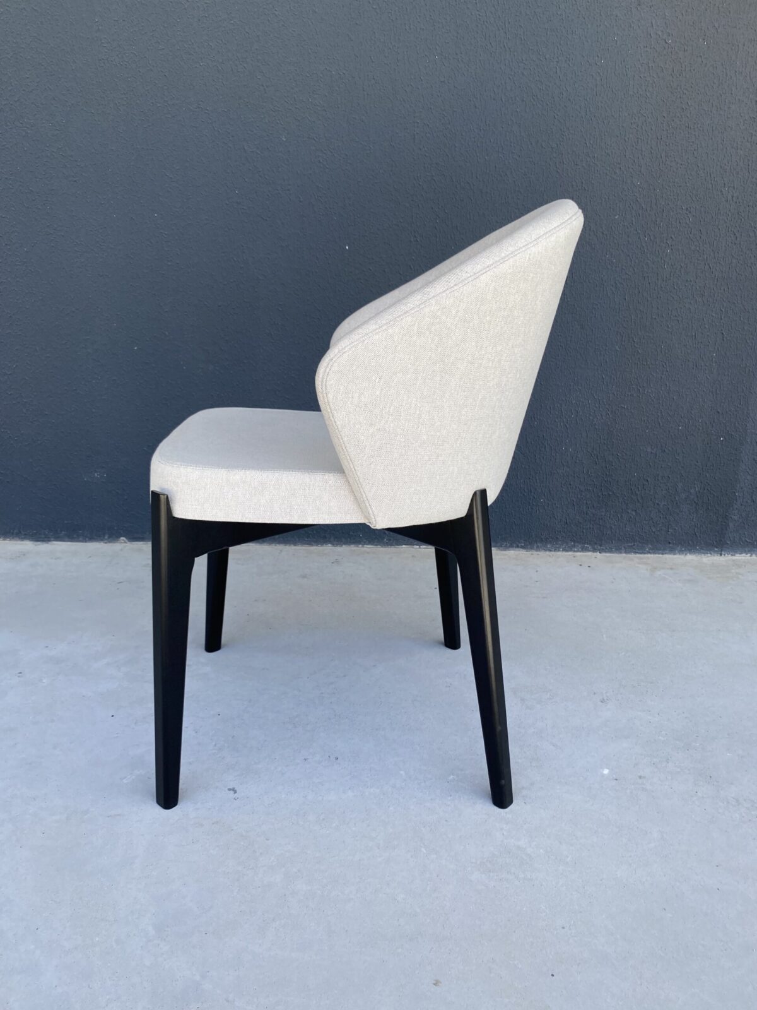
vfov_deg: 67.3
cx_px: 378
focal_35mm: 26
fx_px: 758
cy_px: 505
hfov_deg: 53.1
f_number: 1.8
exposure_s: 1/529
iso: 32
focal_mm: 4.25
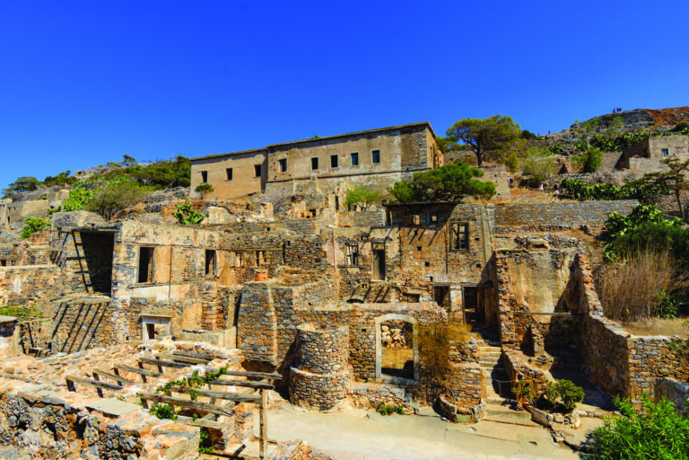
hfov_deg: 90.0
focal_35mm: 18
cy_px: 230
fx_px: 344
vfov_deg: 67.4
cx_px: 344
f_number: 8
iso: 100
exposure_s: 1/400
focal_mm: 12
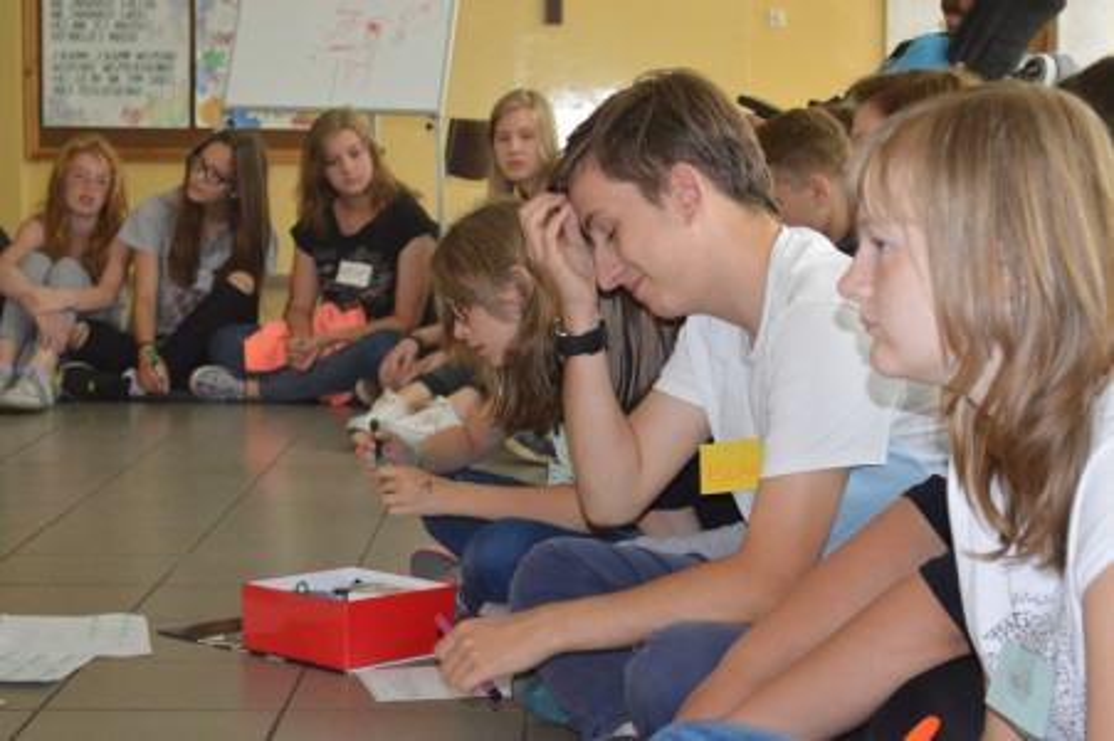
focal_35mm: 82
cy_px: 370
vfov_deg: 16.5
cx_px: 557
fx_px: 2551
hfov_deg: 24.6
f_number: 5.6
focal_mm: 55
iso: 1600
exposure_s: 1/60
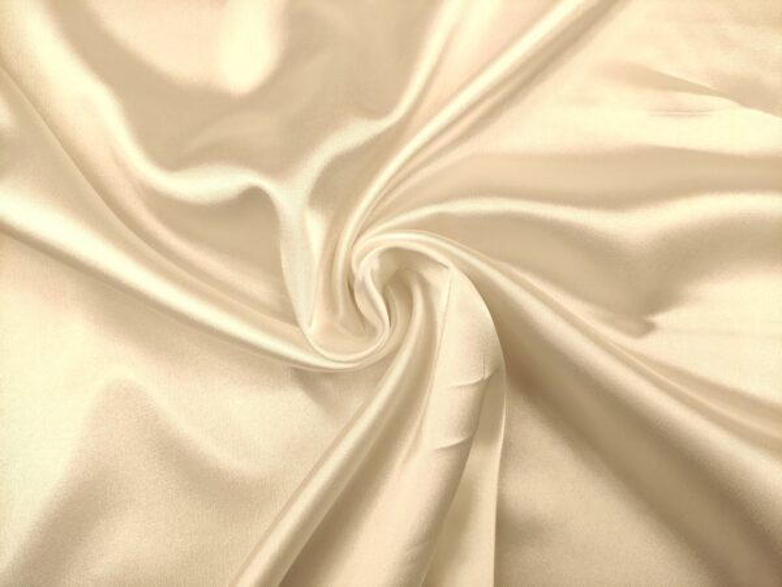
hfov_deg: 69.4
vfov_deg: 54.9
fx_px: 565
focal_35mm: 25
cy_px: 294
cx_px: 391
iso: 250
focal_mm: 5.43
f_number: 1.89
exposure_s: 1/80
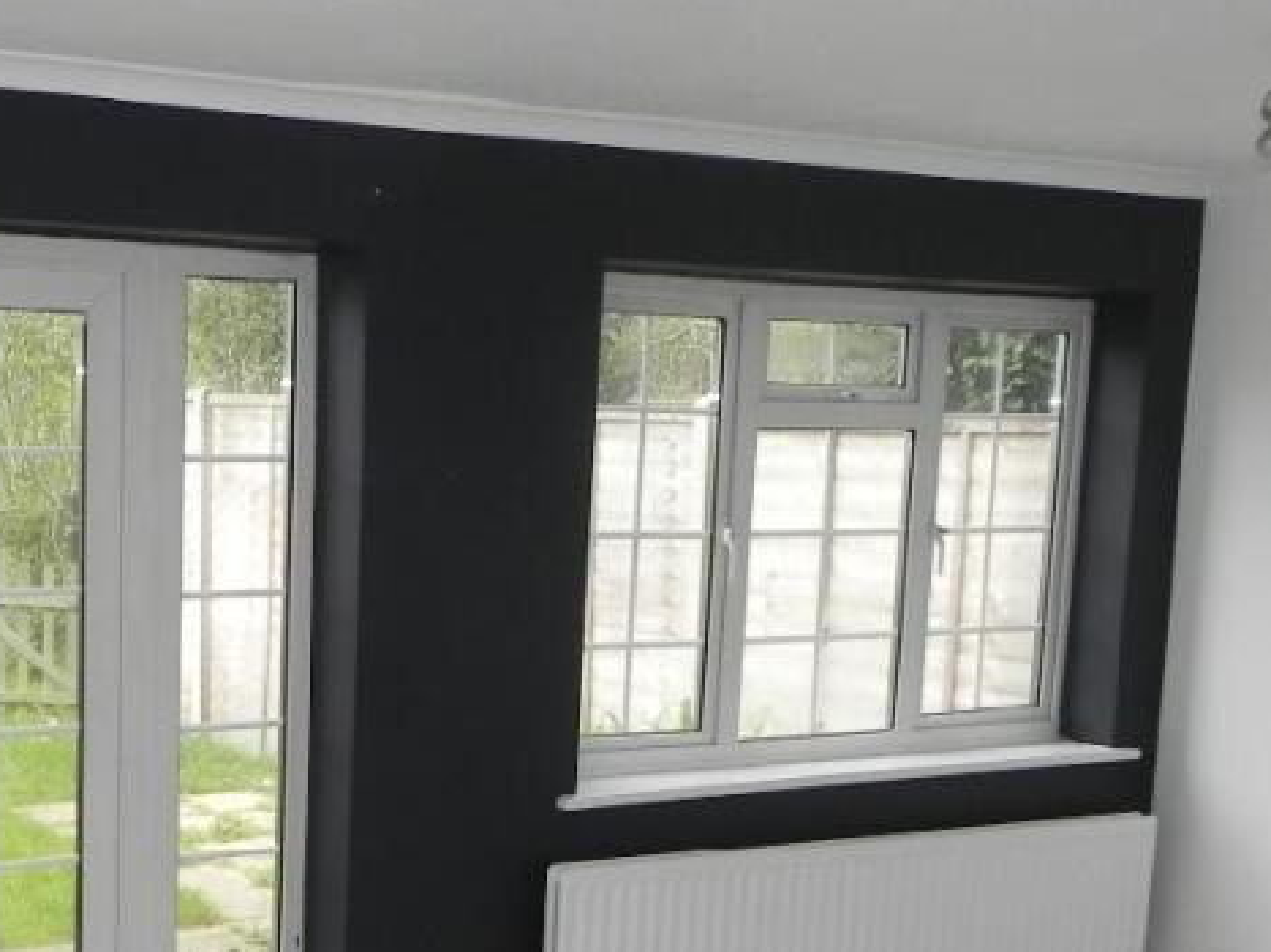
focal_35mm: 57
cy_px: 794
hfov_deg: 33.1
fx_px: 2092
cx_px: 310
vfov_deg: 25.1
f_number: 4.5
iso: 160
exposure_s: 1/172
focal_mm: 4.6
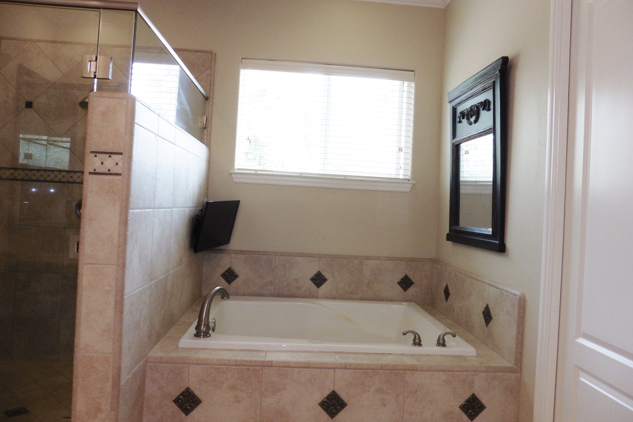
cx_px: 322
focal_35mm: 26
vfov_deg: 49.5
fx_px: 457
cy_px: 190
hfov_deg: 69.4
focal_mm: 4.3
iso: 250
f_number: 3.3
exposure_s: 1/60
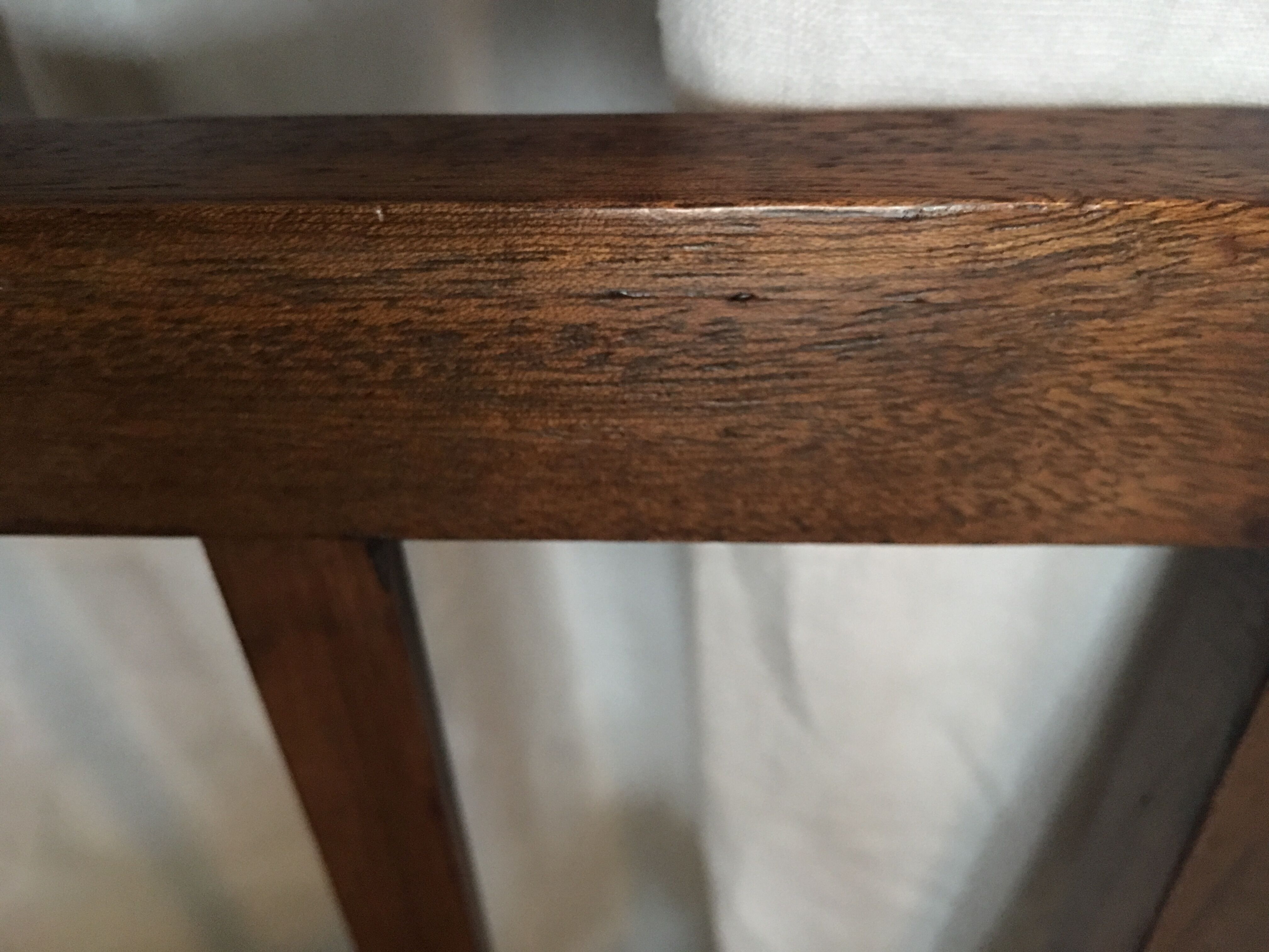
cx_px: 634
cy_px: 476
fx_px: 1063
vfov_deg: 48.2
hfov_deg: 61.7
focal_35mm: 29
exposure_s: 1/8
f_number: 2.2
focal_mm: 4.15
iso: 160
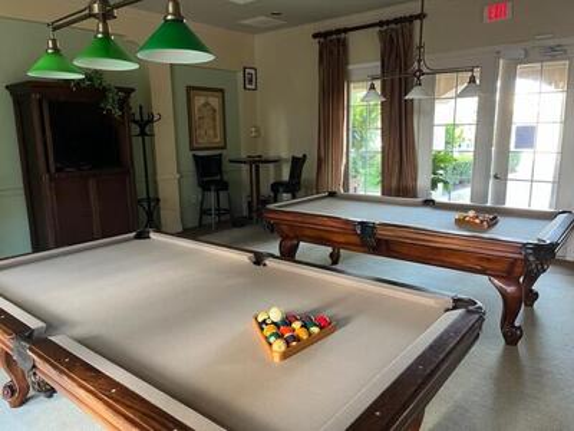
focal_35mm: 26
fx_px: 431
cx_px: 287
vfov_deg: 53.1
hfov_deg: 67.3
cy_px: 216
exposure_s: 1/60
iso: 320
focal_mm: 5.1
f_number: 1.6
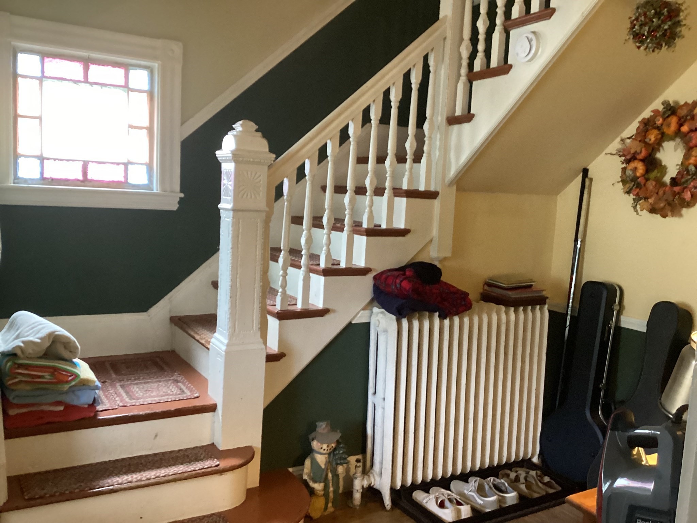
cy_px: 262
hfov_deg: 58.4
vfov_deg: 45.4
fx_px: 624
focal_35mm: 31
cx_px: 348
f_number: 2.4
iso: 500
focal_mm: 3.3
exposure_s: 1/30
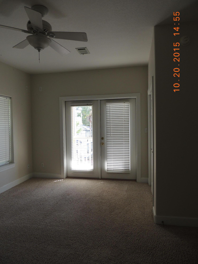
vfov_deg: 71.6
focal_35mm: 24
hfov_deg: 56.8
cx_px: 99
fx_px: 183
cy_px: 132
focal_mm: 4.3
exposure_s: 1/100
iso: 100
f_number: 3
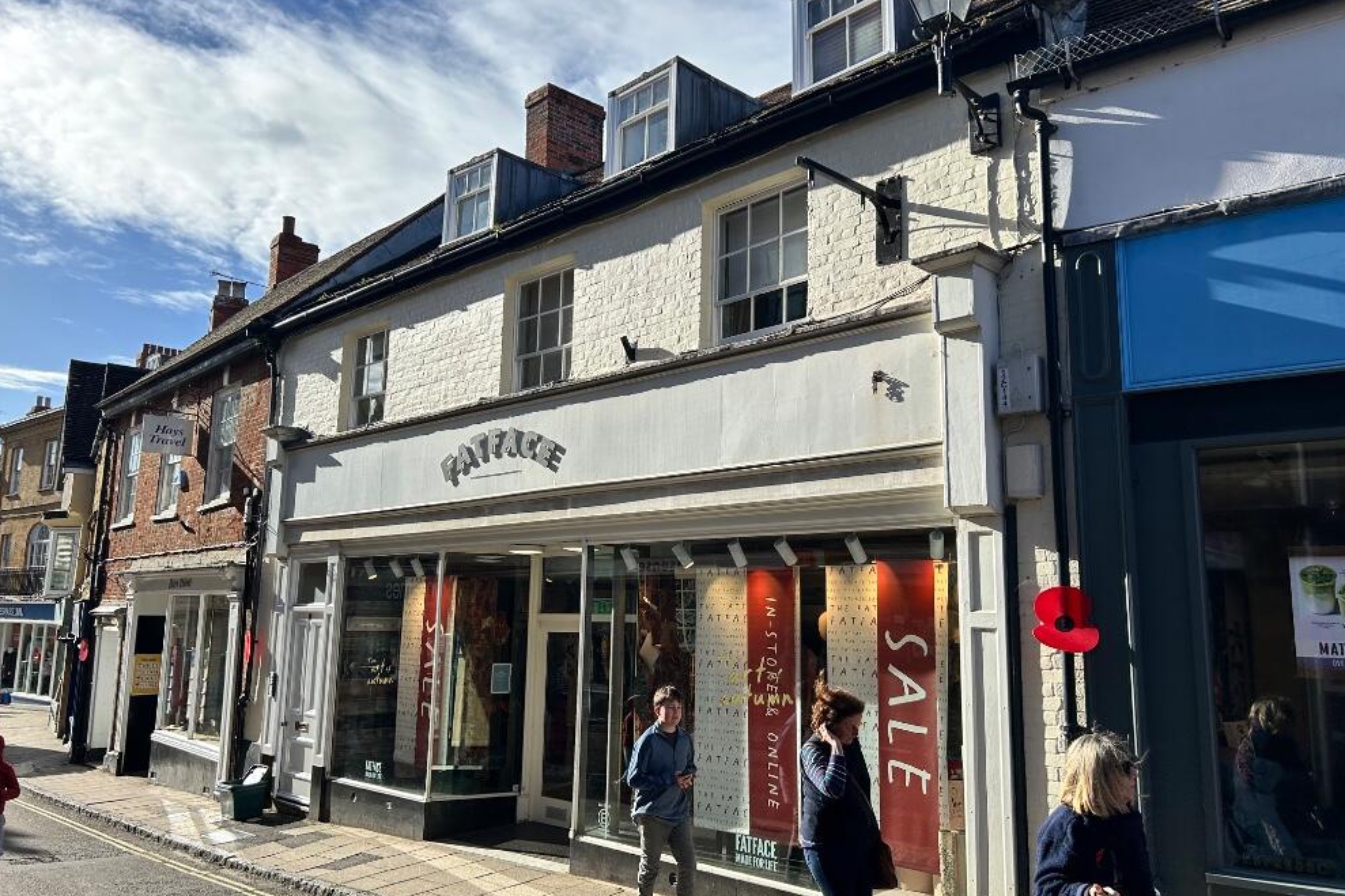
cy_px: 445
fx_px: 1046
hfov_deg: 65.5
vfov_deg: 46.4
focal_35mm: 28
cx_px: 661
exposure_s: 1/2994
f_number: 1.5
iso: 50
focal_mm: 5.7
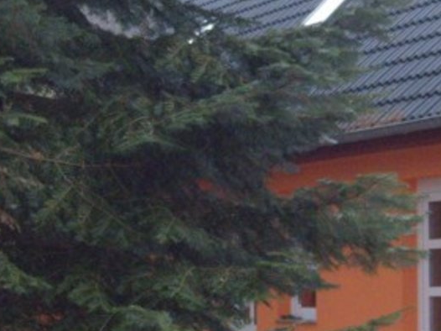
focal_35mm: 121
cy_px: 173
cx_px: 130
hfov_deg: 16.2
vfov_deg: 12.2
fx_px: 1541
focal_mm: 11
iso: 400
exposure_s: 1/45
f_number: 3.5
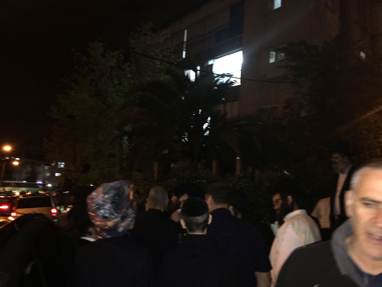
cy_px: 144
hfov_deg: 61.7
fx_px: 320
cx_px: 191
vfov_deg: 48.2
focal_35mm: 29
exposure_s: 1/16
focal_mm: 4.15
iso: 250
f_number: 2.2
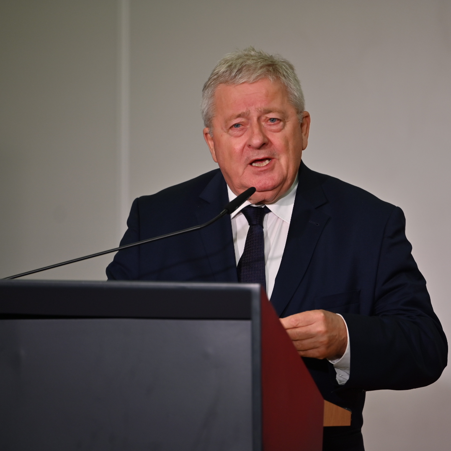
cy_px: 225
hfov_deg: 7.6
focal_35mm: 230
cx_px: 264
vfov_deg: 7.6
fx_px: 3390
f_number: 2.8
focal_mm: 180
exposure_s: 1/200
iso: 220
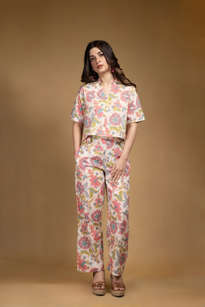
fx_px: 487
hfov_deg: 23.8
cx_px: 102
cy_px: 154
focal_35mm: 57
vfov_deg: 35.1
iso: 200
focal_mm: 57
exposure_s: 1/100
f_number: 4.5
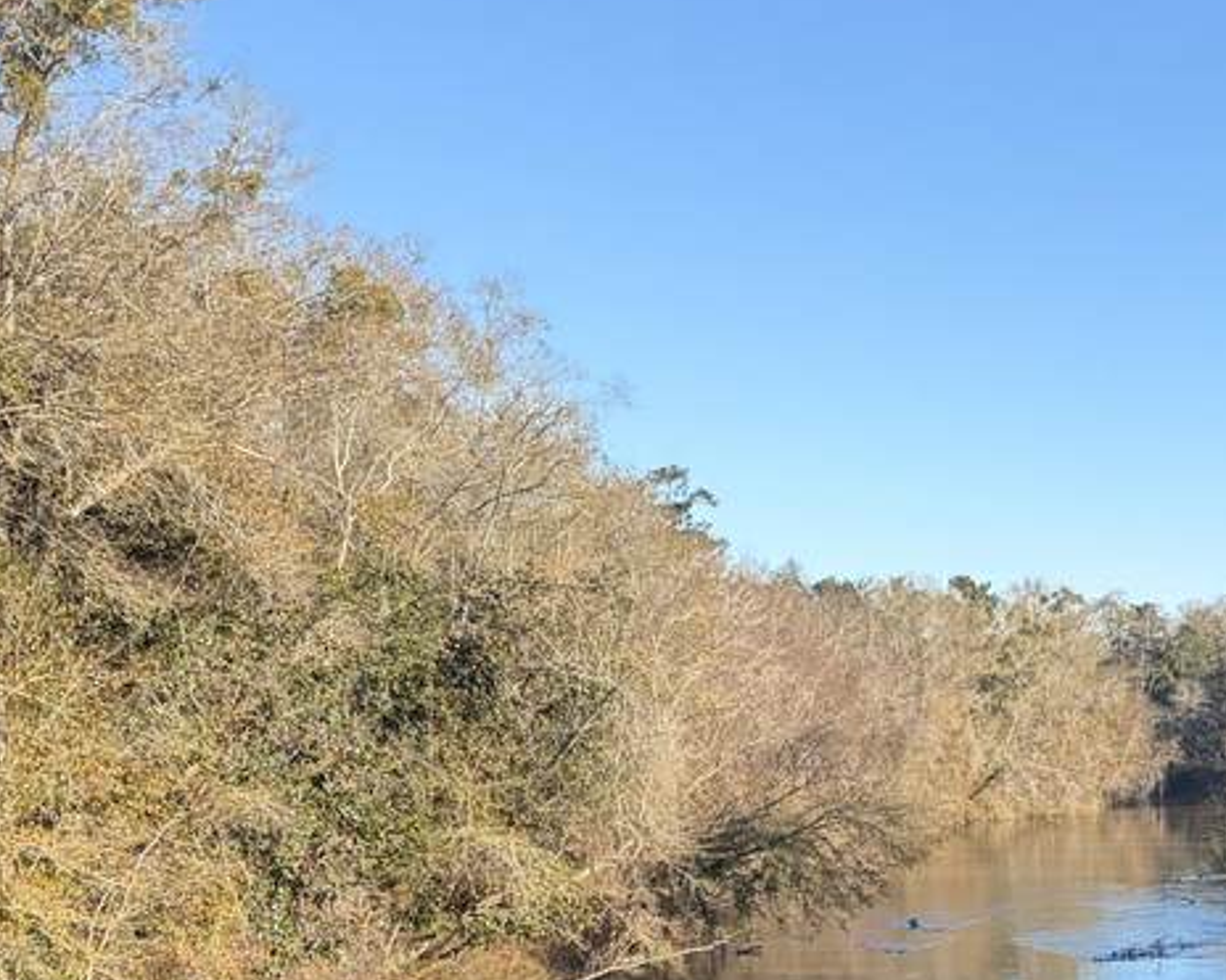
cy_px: 972
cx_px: 1202
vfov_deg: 21.1
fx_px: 2539
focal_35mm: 70
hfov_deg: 25.9
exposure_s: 1/1420
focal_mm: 5.96
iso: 50
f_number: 1.6
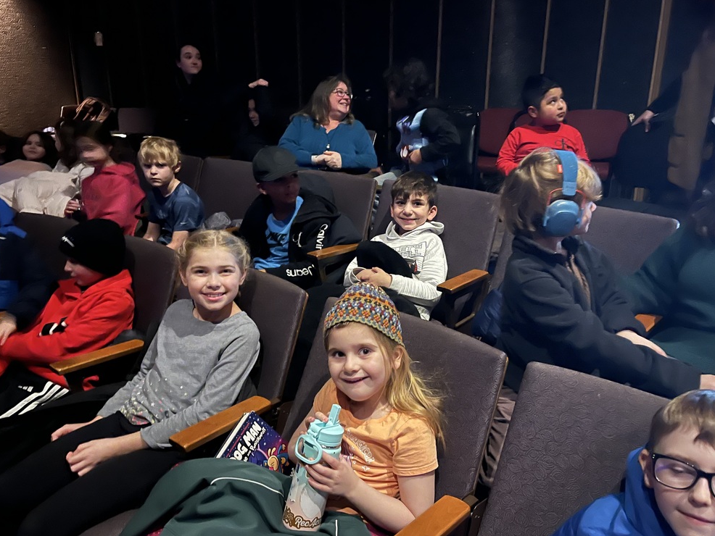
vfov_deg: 51.4
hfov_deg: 65.3
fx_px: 558
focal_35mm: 27
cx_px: 365
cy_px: 264
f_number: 1.6
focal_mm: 5.1
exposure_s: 1/9
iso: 1250
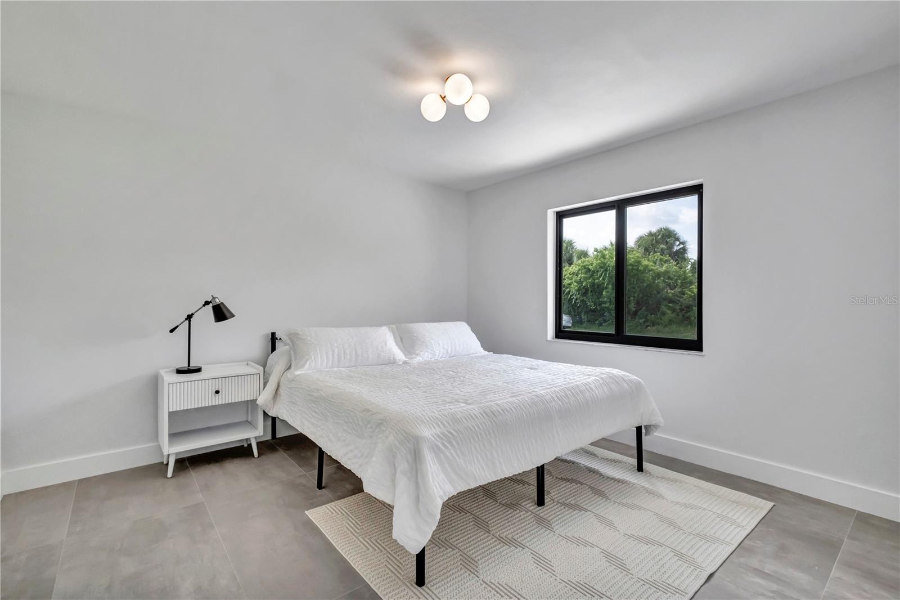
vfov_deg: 77.3
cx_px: 450
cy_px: 300
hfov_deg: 100.4
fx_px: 375
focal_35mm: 15
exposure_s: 1/80
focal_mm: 10
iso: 400
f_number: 9
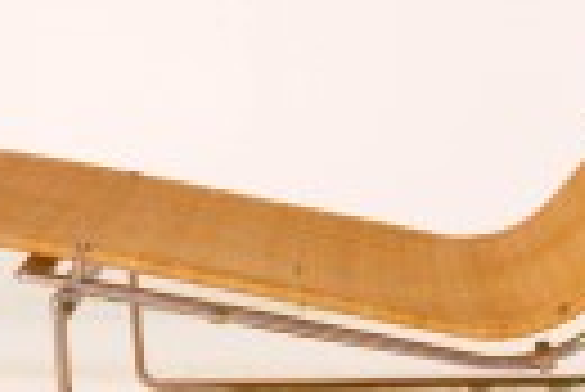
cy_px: -9
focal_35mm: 125
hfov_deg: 16.4
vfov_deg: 10.9
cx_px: 180
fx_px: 2026
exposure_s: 1/2.5
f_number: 25
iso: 320
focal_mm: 27
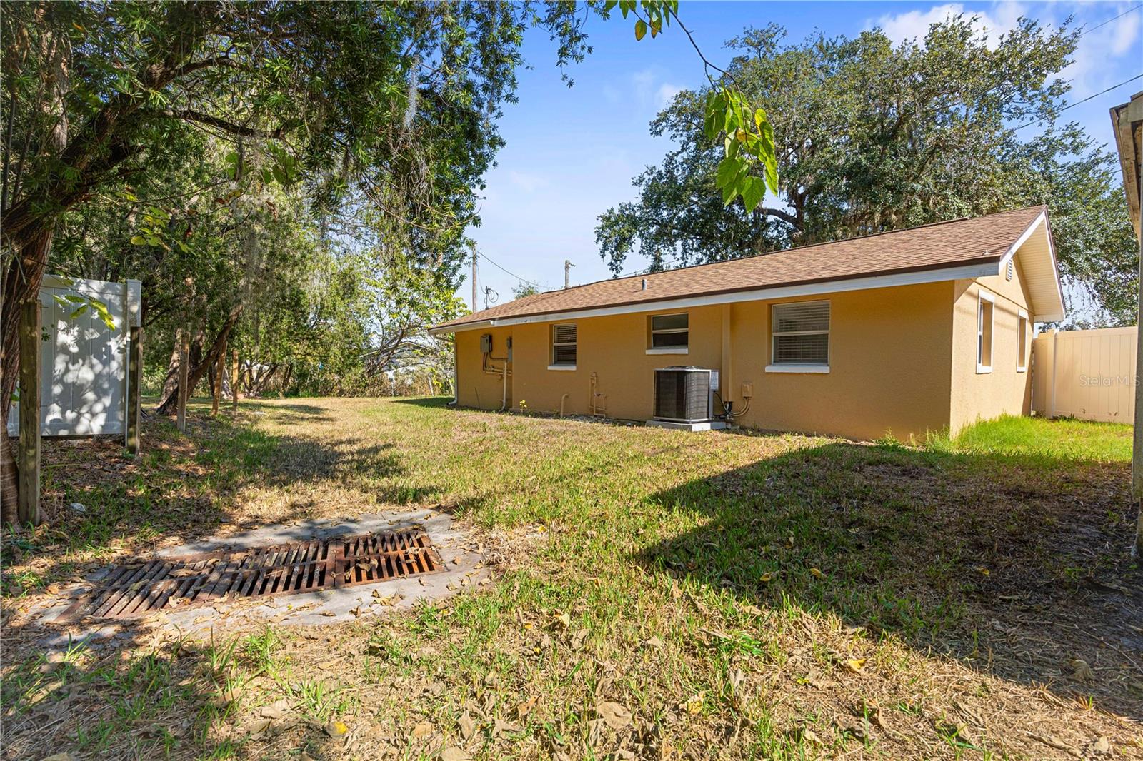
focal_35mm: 16
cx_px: 572
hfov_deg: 96.7
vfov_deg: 73.7
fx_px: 508
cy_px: 380
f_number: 8
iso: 250
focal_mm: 16
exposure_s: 1/250
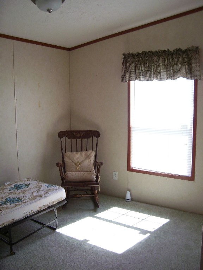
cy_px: 135
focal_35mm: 34
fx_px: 266
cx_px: 102
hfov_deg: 41.8
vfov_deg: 54.0
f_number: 2.7
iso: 80
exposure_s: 1/60
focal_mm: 5.6
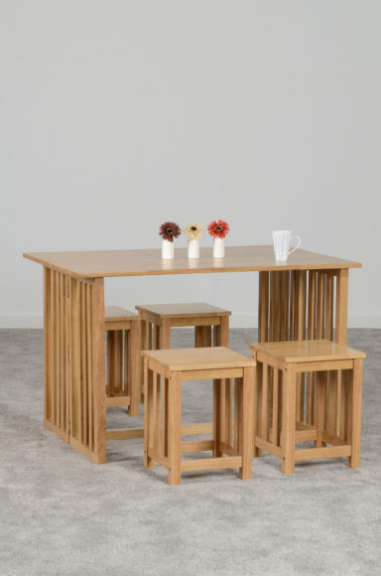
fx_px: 1675
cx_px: 190
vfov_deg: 19.5
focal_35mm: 105
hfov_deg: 13.0
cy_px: 288
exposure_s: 1/160
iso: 100
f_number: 8
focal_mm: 70
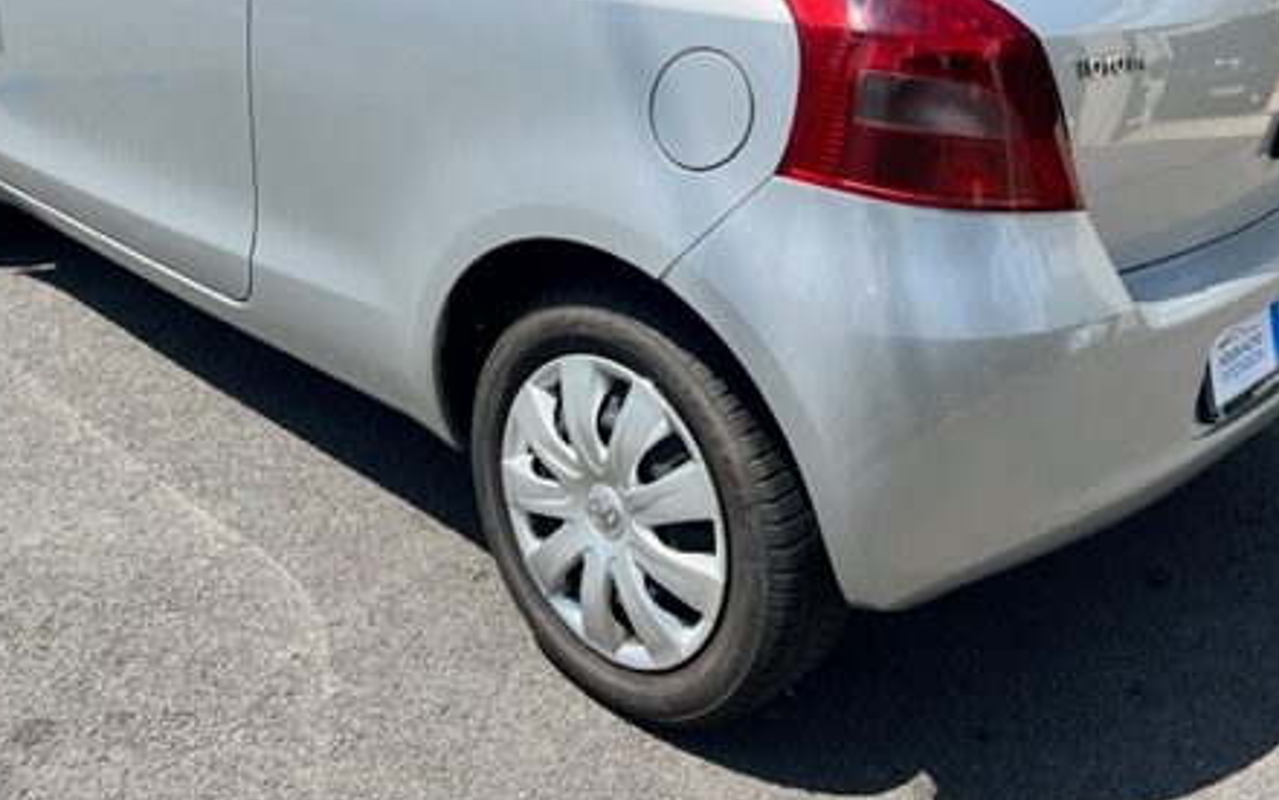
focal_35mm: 40
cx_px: 658
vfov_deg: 31.2
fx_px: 1395
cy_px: 162
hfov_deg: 49.3
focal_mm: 5.7
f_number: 1.5
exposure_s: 1/4444
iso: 50
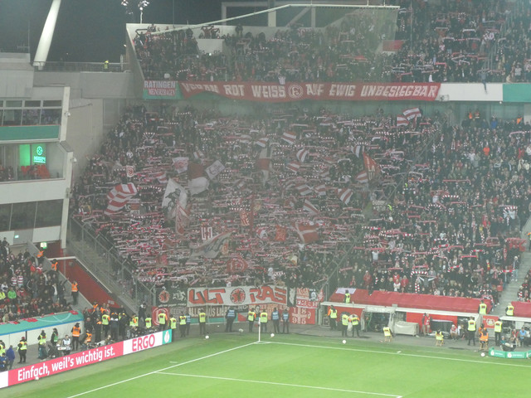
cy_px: 199
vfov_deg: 14.0
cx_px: 266
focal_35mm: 106
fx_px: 1626
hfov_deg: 18.5
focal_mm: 19
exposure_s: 1/80
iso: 800
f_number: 5.1
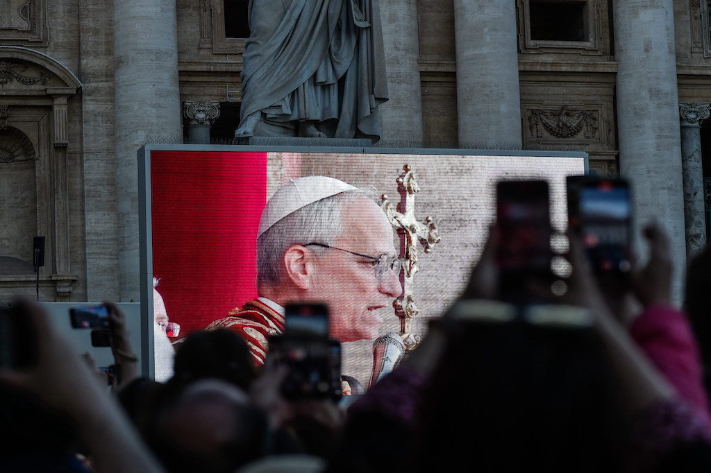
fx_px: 2211
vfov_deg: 12.2
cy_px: 236
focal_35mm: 112
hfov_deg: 18.3
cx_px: 356
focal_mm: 112
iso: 1250
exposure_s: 1/2500
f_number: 6.3
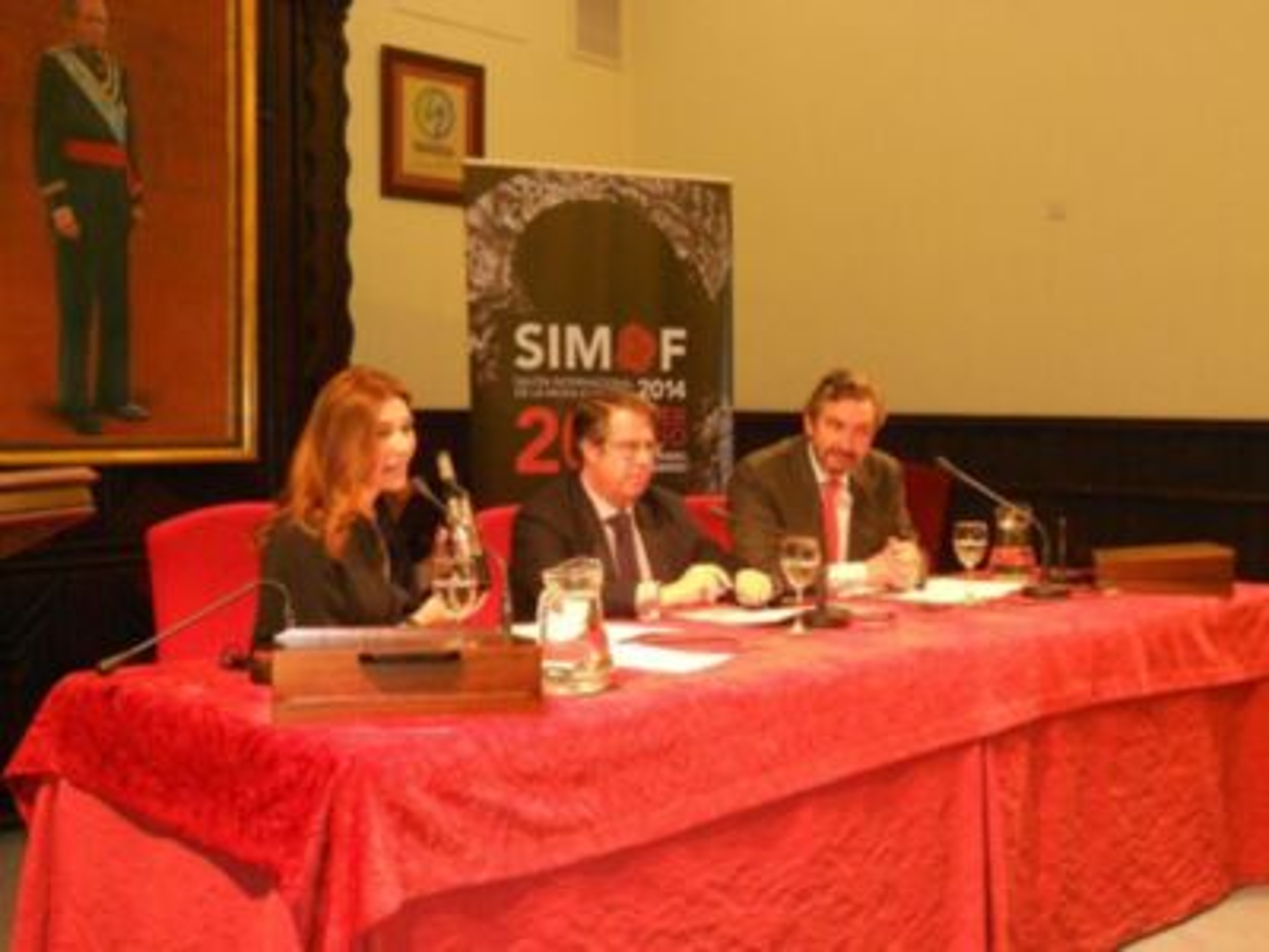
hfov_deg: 43.9
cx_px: 634
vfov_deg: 33.6
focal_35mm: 43
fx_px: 1576
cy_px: 476
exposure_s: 1/30
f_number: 4.2
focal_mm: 7.7
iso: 500
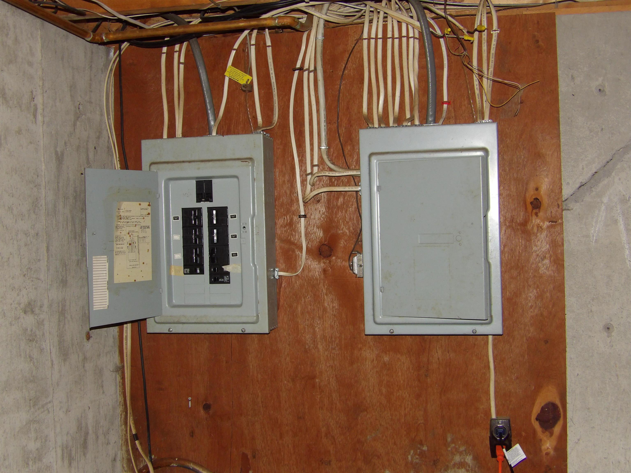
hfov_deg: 41.2
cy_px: 236
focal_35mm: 46
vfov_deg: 31.5
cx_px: 316
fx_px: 839
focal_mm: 8.2
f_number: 3.8
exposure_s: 1/33
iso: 200
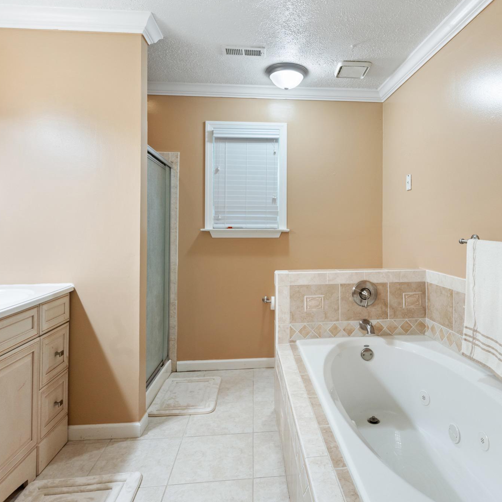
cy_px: 250
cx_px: 287
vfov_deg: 69.6
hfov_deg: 69.3
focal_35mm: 22
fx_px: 361
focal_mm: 17
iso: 500
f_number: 8
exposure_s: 1/25
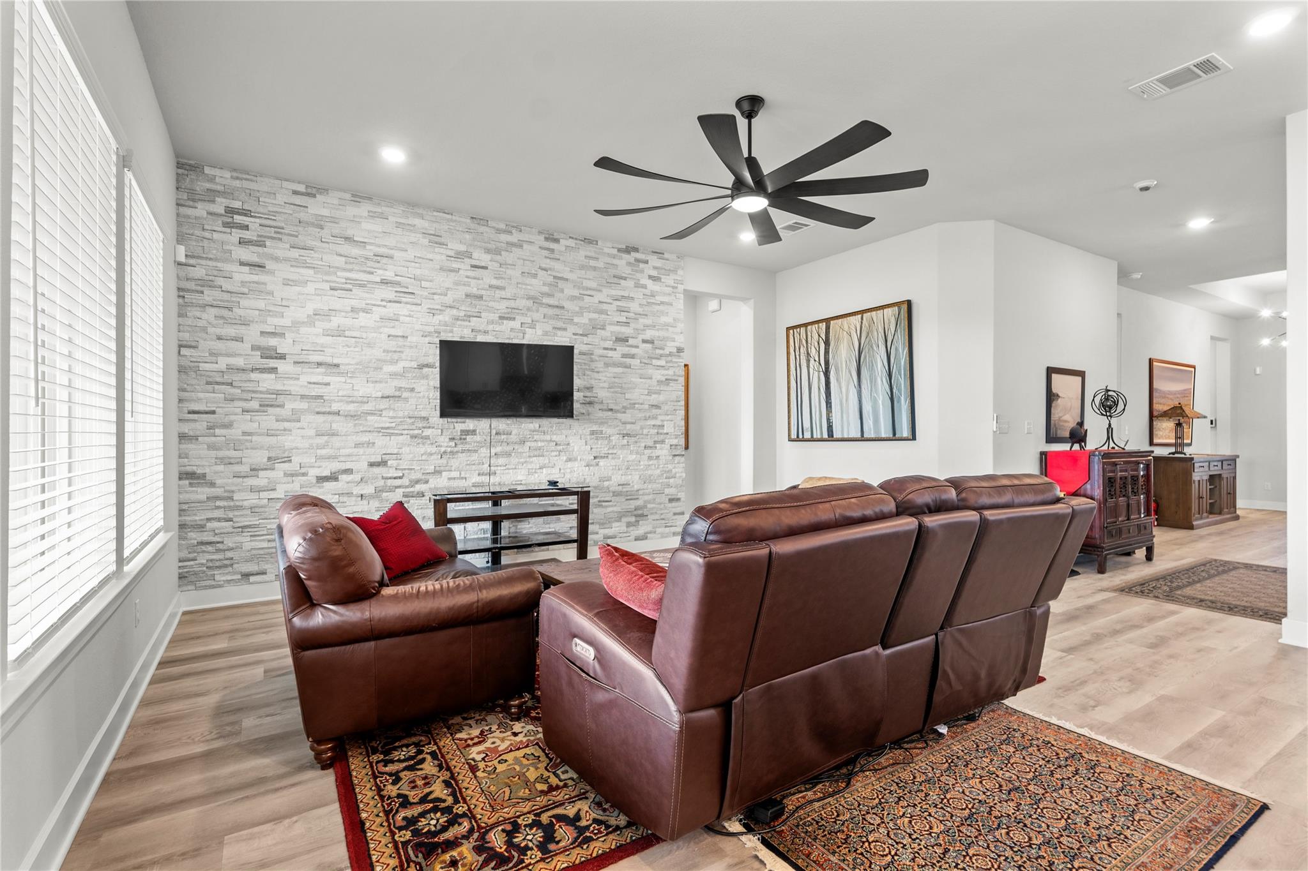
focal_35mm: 16
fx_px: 581
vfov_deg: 73.7
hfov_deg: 96.7
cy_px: 436
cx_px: 654
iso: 250
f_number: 8
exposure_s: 1/2
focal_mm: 16
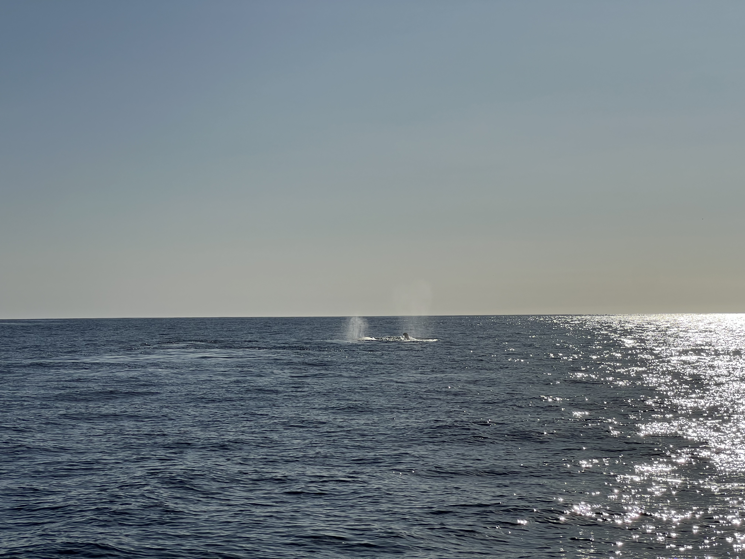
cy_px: 280
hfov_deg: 25.3
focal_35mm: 77
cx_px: 372
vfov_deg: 19.1
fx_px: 1657
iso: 20
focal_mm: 9
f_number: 2.8
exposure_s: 1/4065
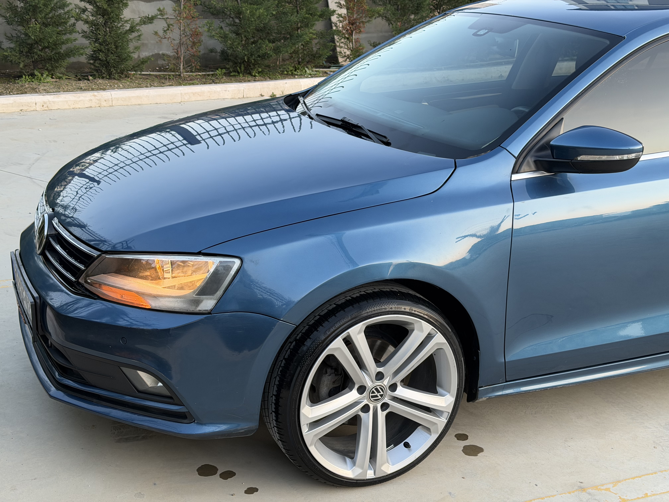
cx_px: 334
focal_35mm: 48
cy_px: 251
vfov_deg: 30.3
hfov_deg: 39.7
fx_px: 928
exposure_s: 1/121
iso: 80
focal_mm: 6.76
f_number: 1.78
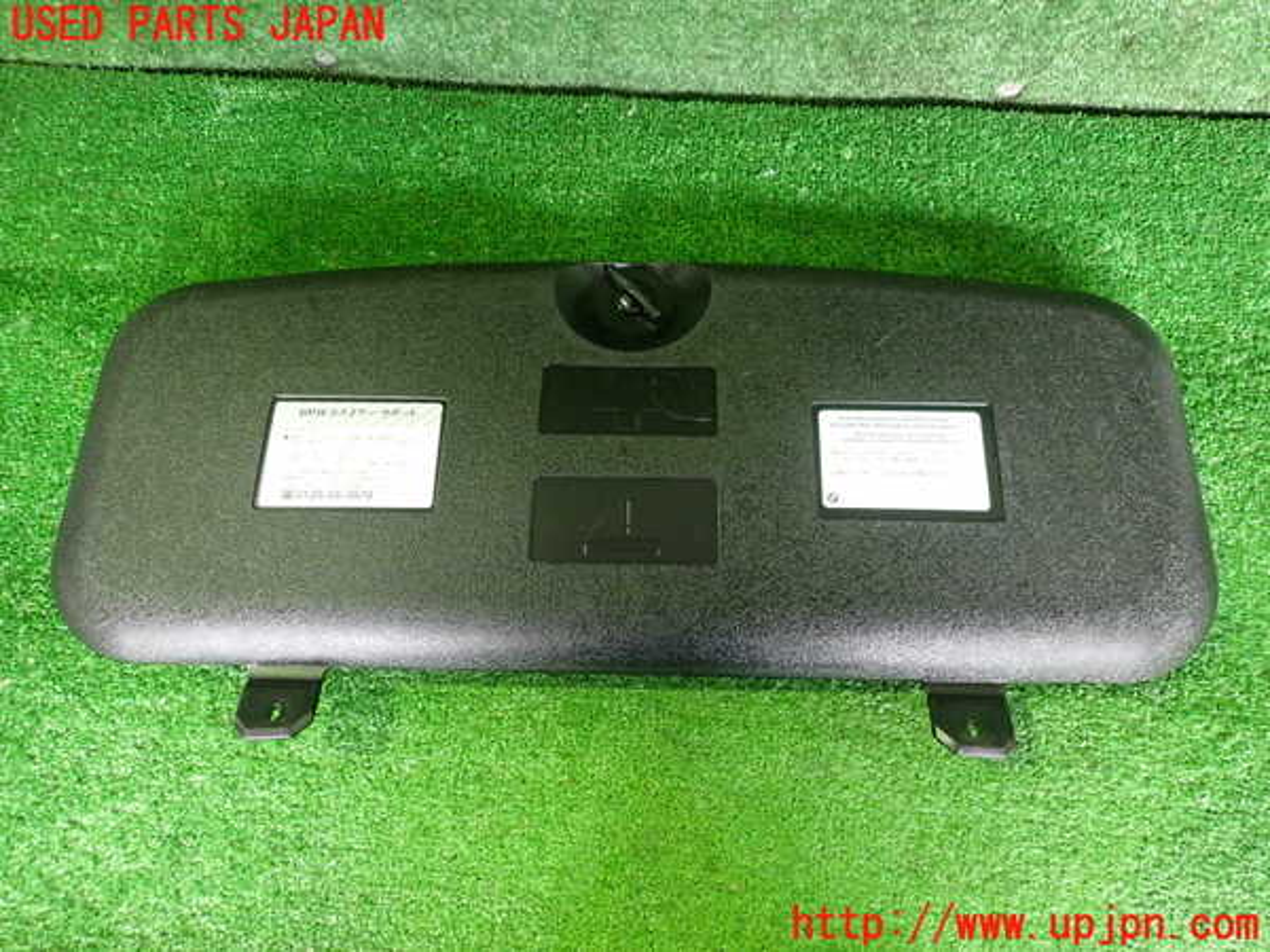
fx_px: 917
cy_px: 476
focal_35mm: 25
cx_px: 635
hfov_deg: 69.4
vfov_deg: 54.9
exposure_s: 1/30
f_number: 2
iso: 800
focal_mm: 4.5
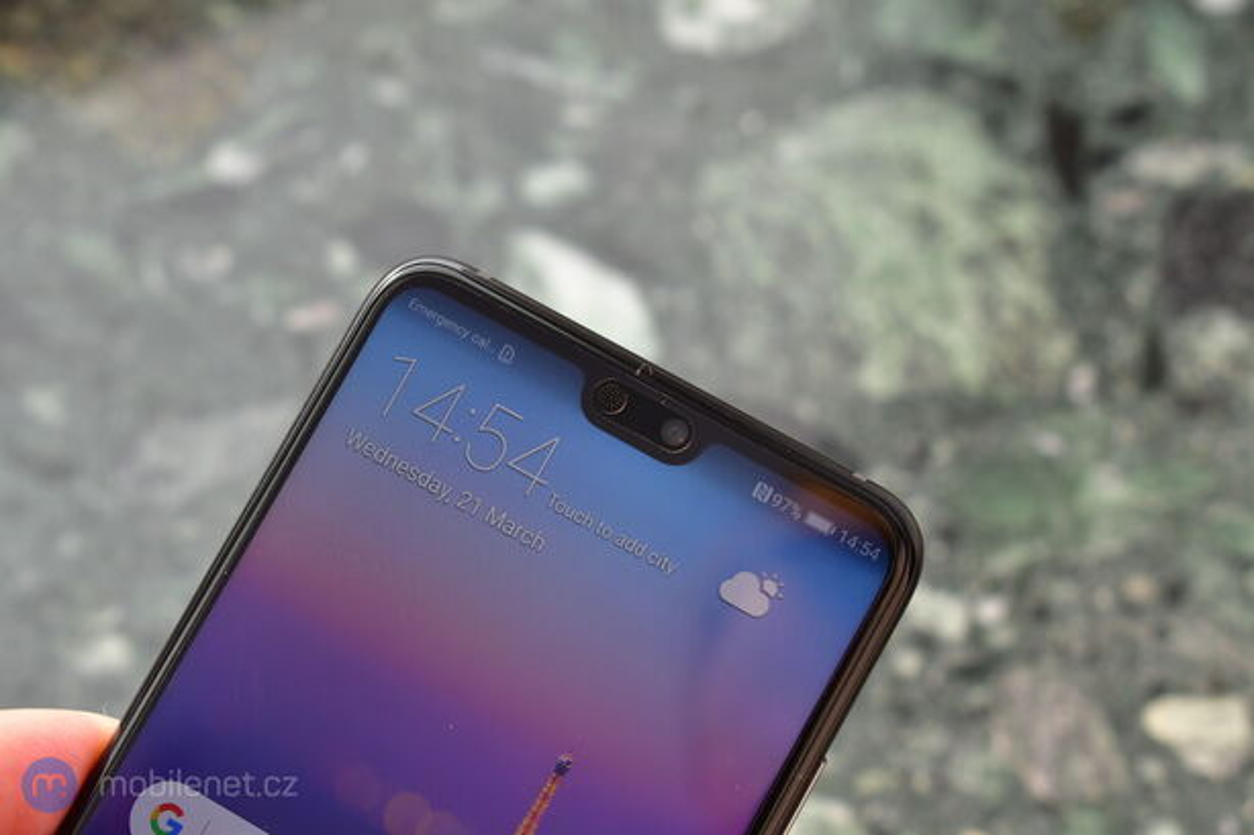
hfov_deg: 27.0
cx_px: 627
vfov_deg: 18.2
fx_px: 2612
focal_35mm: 75
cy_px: 418
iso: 400
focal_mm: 50
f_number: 9
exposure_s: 1/320
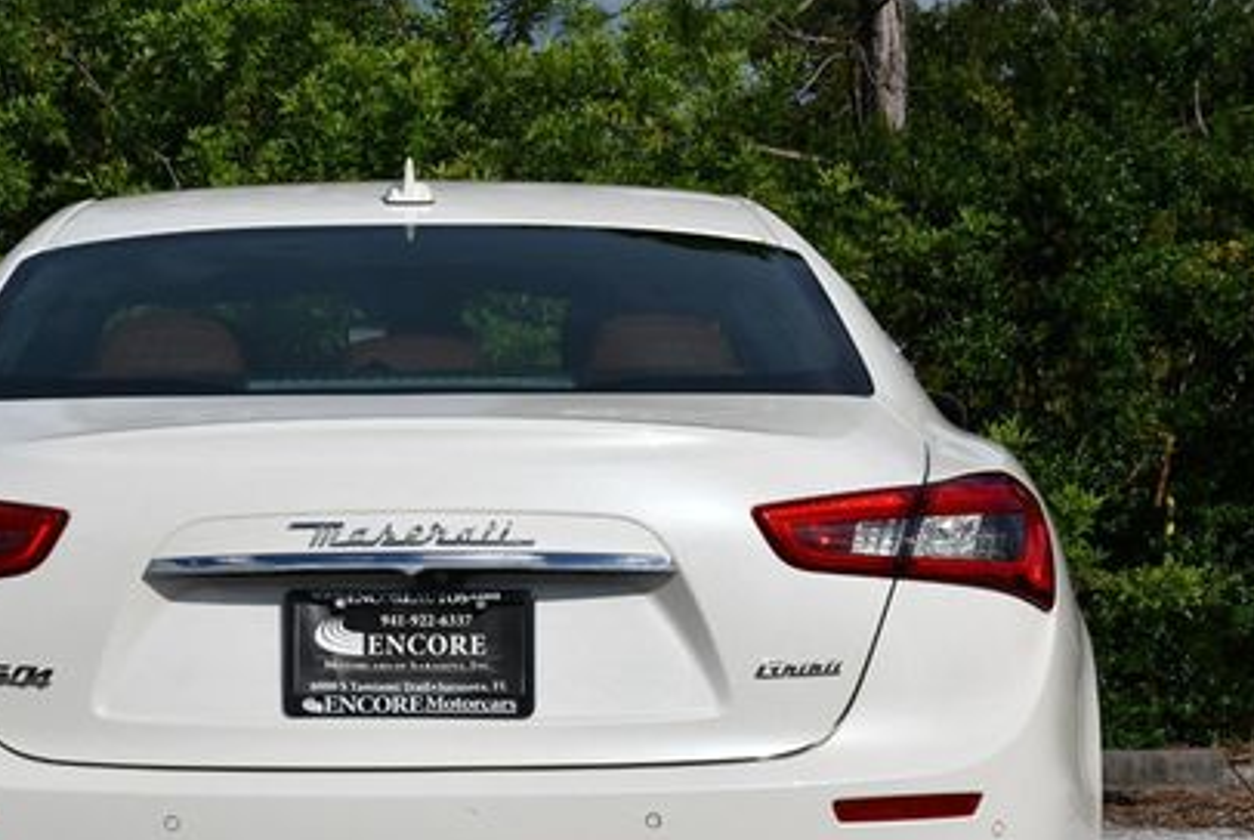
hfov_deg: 16.2
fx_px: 4395
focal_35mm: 126
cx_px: 374
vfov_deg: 10.9
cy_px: 624
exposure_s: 1/500
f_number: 11
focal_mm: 40
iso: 100
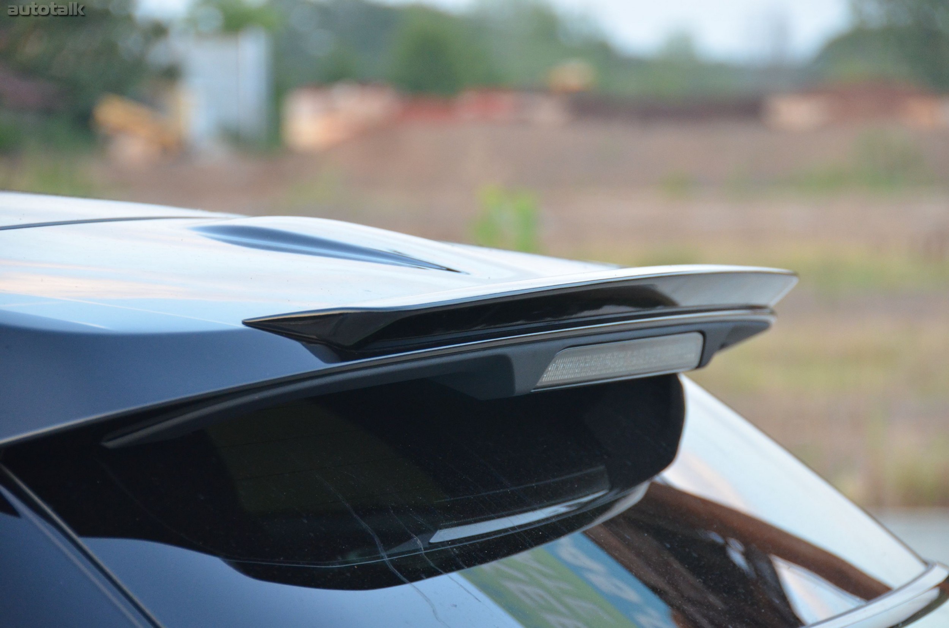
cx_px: 474
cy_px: 314
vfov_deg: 8.1
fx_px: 4420
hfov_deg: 12.3
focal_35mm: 168
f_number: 5.3
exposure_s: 1/200
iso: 1600
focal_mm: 112
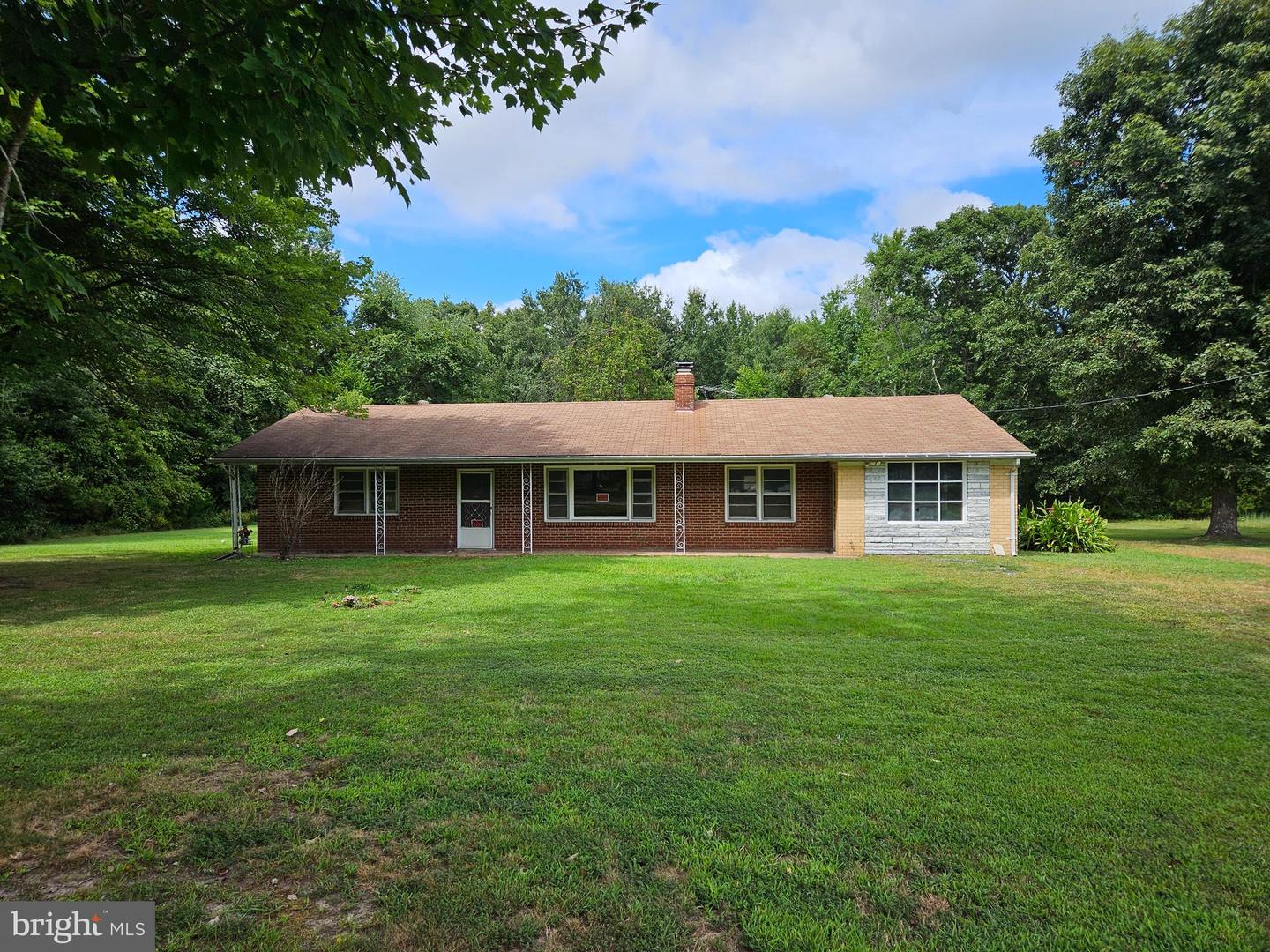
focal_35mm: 23
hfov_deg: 73.9
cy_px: 476
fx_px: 844
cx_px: 635
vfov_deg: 58.9
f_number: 1.8
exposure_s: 1/1350
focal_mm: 5.4
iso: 25
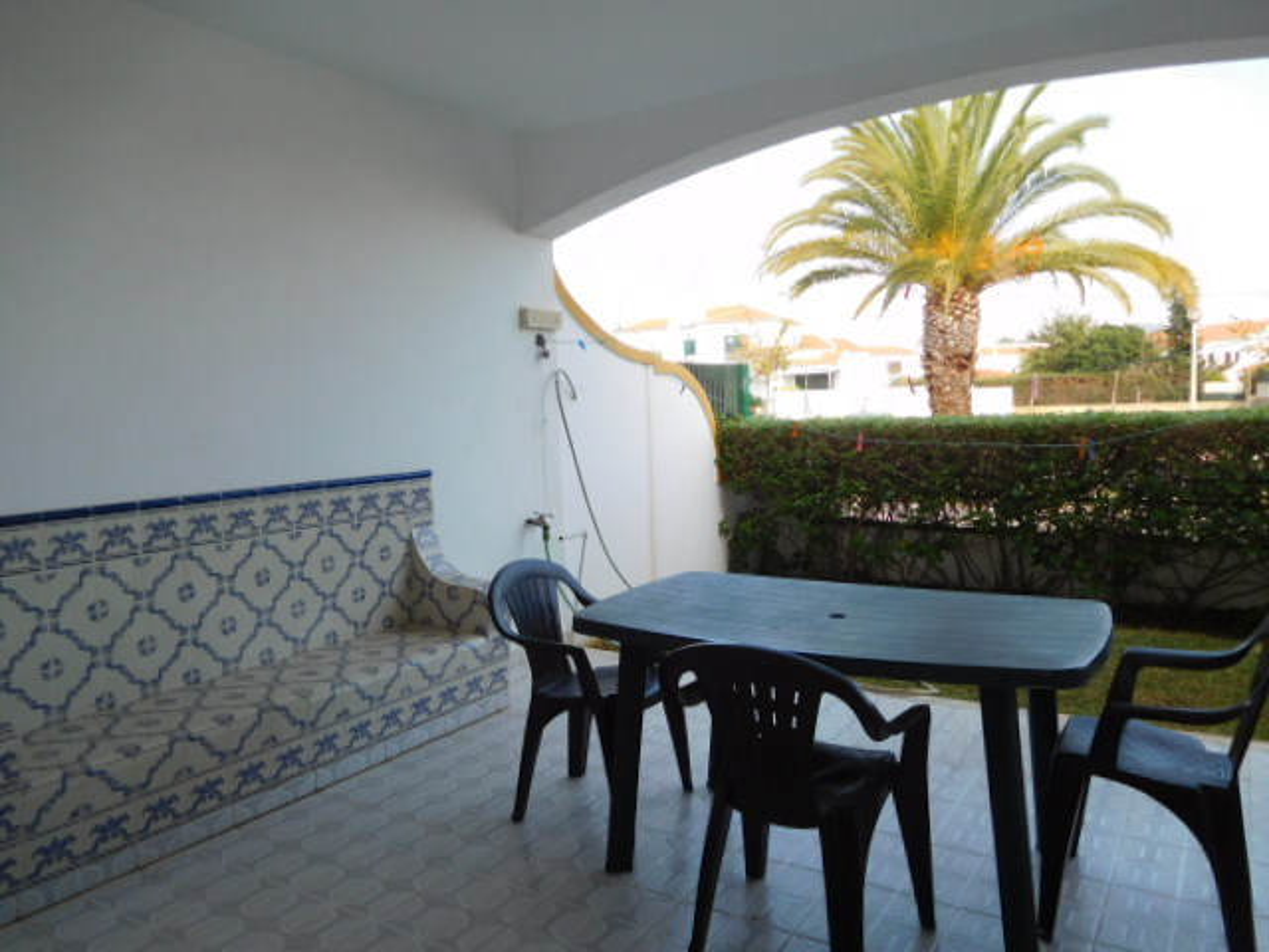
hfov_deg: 69.4
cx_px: 634
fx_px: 916
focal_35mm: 25
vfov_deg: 54.9
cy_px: 476
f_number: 3.4
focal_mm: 4.5
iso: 125
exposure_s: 1/320
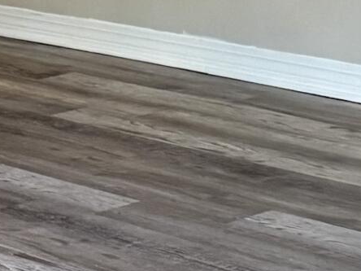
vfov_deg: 8.9
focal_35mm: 162
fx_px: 1689
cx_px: -412
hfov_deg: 10.9
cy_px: -172
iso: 500
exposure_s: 1/60
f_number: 1.78
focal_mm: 6.76
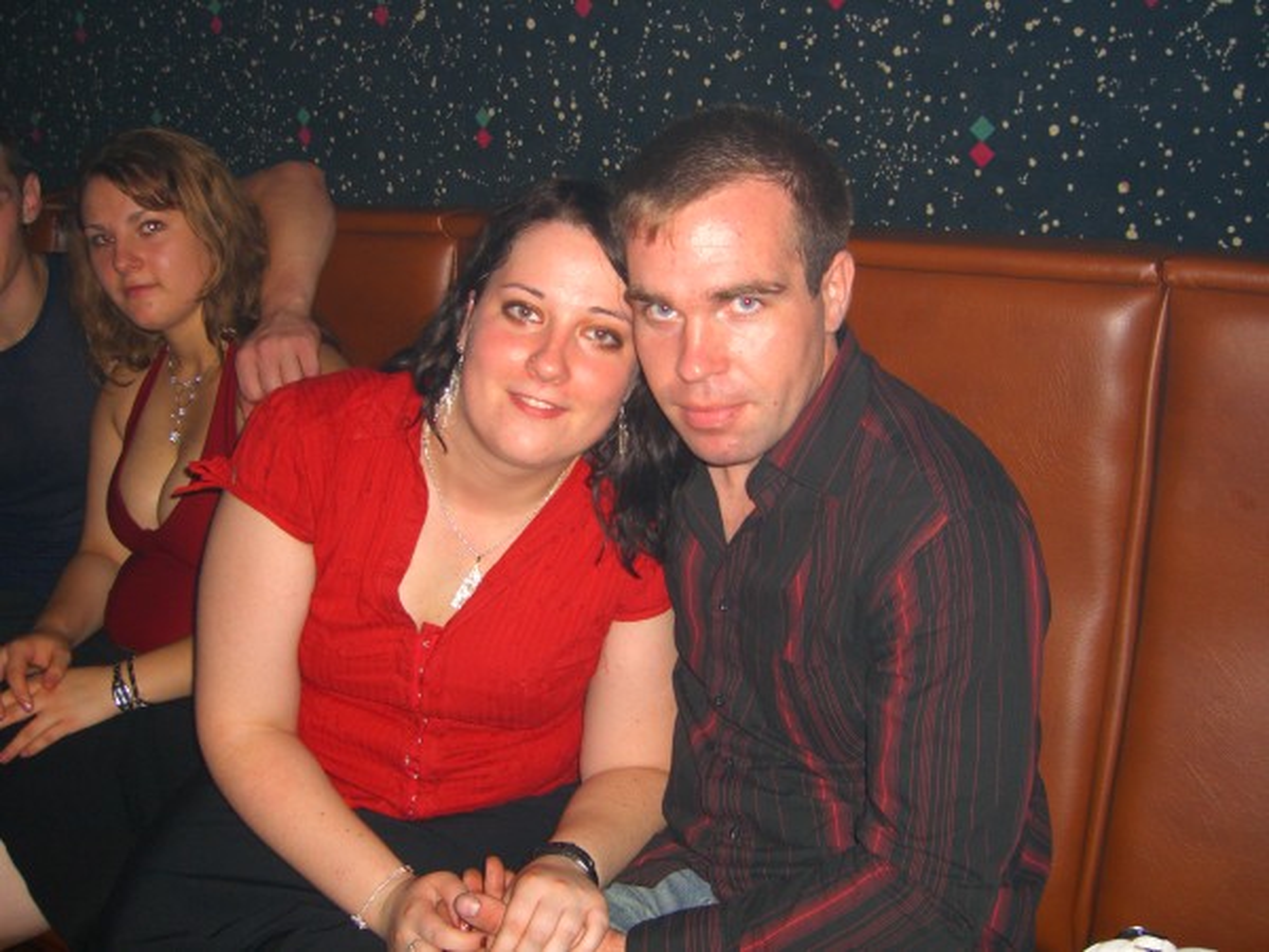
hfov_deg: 49.0
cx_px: 634
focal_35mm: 38
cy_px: 476
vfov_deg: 37.7
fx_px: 1393
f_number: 2.8
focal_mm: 7.9
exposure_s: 1/60
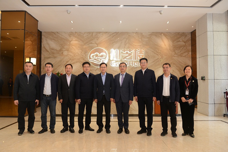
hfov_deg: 67.4
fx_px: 171
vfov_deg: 47.9
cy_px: 76
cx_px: 114
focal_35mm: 27
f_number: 4
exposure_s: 1/125
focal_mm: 27
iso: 1250
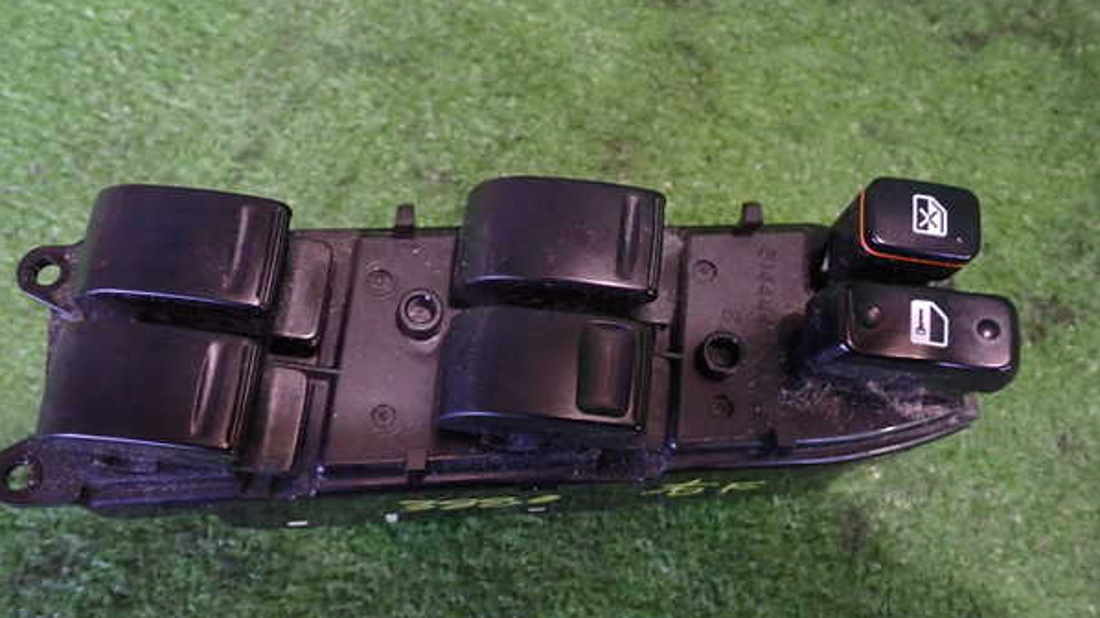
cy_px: 362
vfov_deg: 33.6
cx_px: 550
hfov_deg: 56.6
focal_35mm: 35
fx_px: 1021
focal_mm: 5.79
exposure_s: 1/15
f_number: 2.4
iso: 800
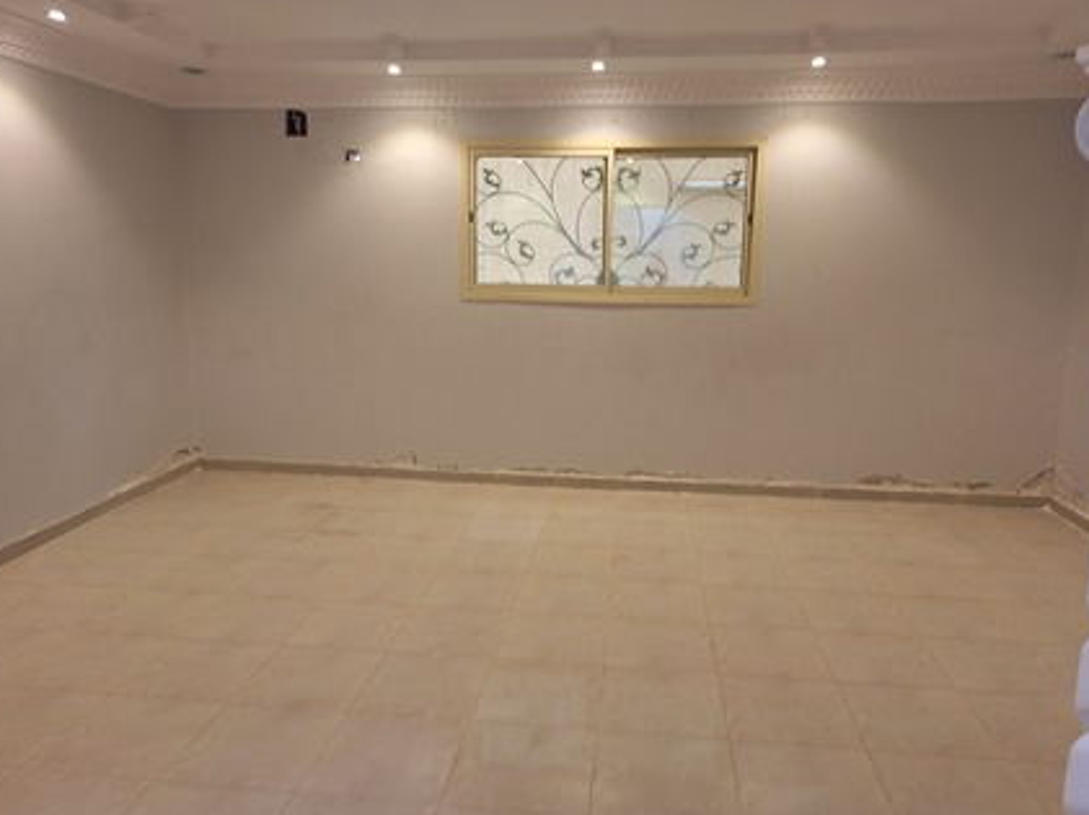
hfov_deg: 69.4
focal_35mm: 25
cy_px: 397
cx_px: 552
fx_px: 786
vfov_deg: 54.8
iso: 160
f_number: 1.8
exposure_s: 1/40
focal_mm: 5.54
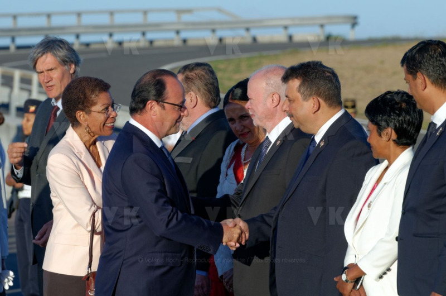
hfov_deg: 6.9
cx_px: 223
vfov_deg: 4.6
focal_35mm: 300
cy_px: 148
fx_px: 3709
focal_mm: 200
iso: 250
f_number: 8
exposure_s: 1/500
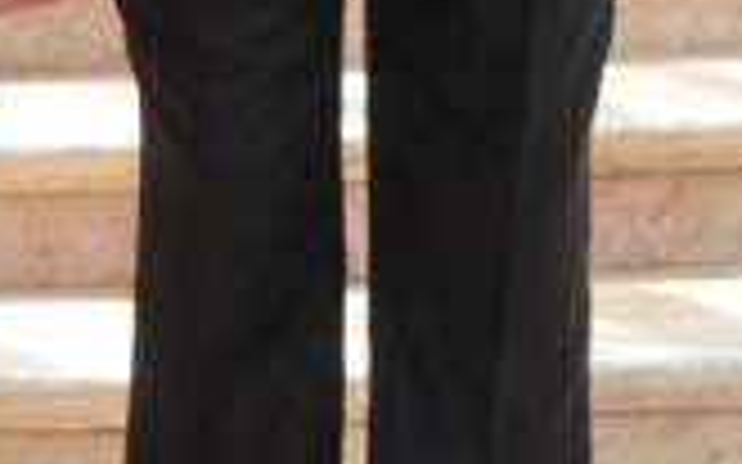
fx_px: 4932
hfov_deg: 7.1
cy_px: -480
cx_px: -1889
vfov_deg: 5.3
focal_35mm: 244
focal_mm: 22
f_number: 16
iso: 3200
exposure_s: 1/1000
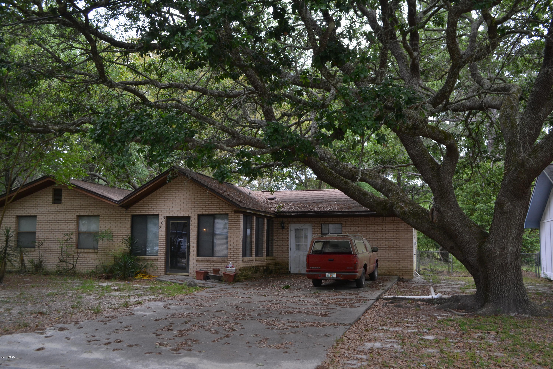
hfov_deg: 57.2
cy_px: 184
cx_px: 276
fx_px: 507
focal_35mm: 33
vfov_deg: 40.0
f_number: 5.6
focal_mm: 22
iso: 320
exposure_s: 1/125
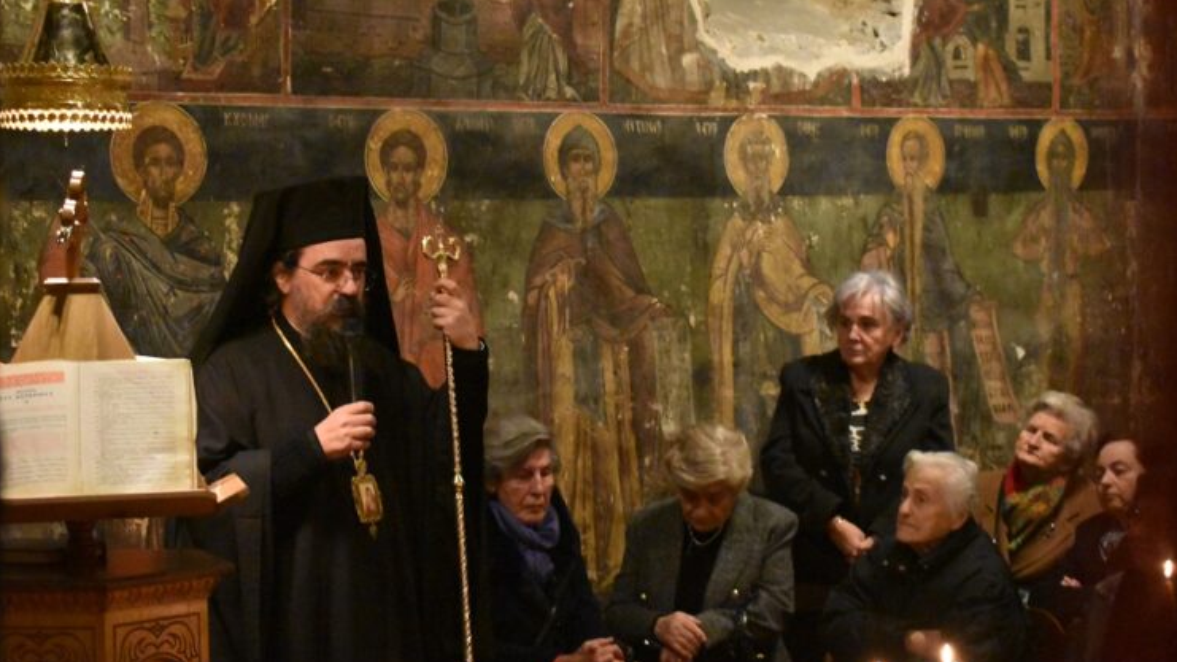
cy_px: 370
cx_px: 592
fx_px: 2233
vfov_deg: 16.9
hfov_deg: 29.5
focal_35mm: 72
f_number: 5
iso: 10000
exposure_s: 1/60
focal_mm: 45
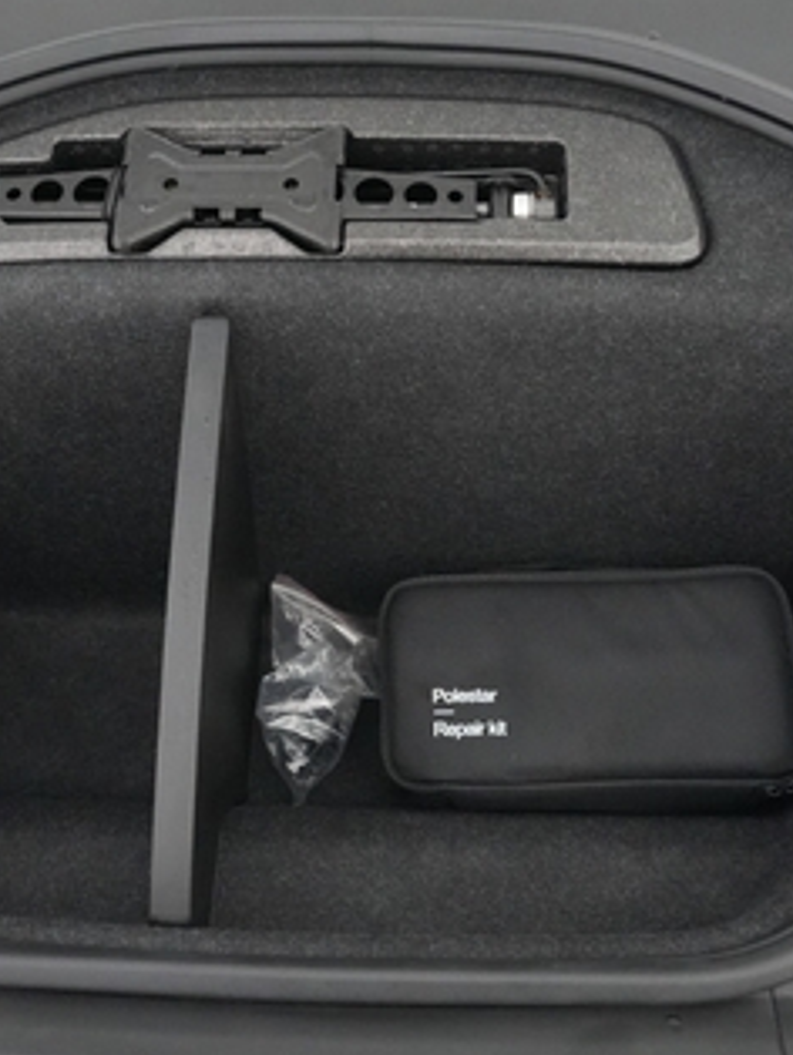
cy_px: 410
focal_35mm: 47
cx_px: 407
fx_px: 1434
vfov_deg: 40.2
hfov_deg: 30.9
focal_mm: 24
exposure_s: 1/160
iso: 12800
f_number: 2.8
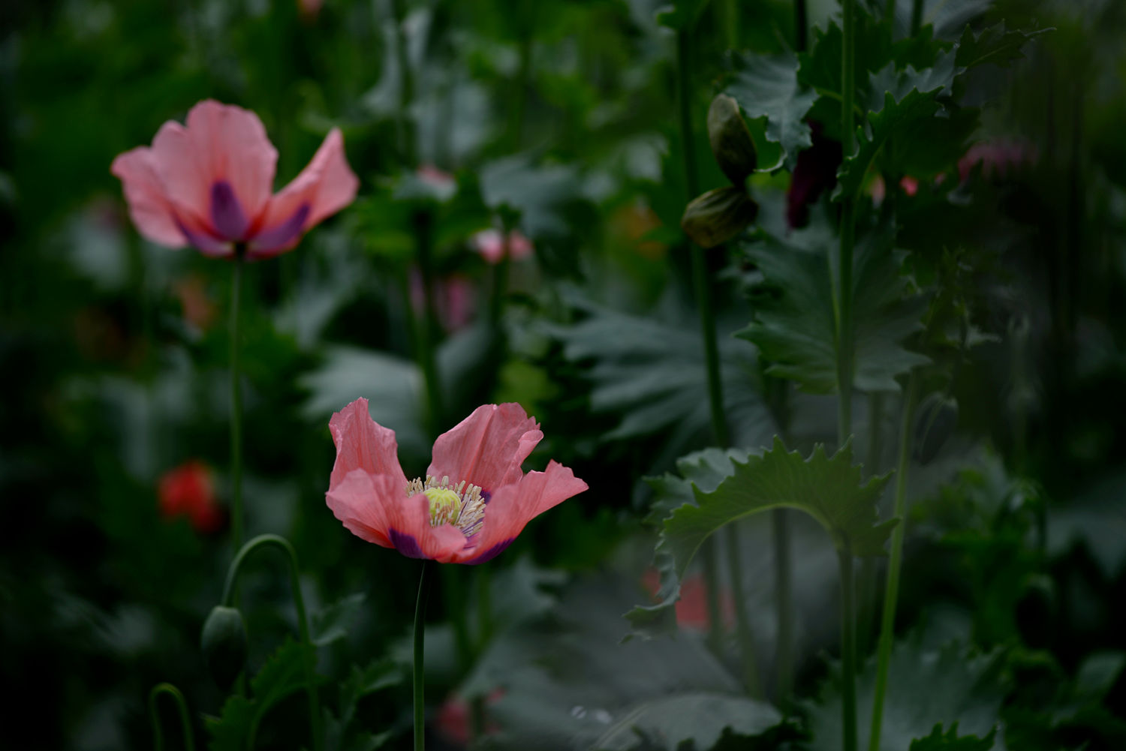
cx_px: 563
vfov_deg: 13.0
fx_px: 3285
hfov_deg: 19.5
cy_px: 376
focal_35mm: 105
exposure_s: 1/640
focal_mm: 105
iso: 100
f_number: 4
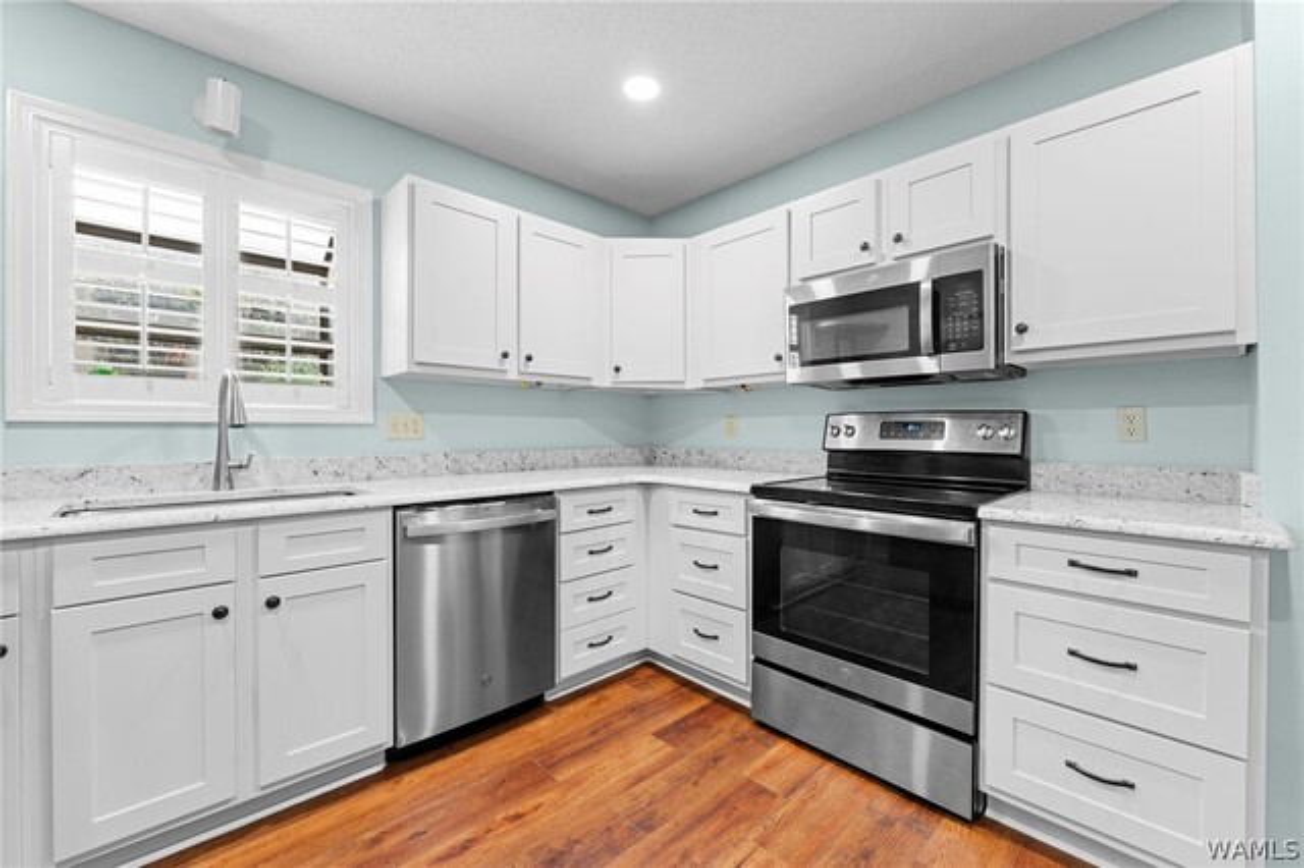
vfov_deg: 77.3
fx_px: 543
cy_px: 434
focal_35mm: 15
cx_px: 652
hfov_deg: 100.4
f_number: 7.1
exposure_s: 1/1.25
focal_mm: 15
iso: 250
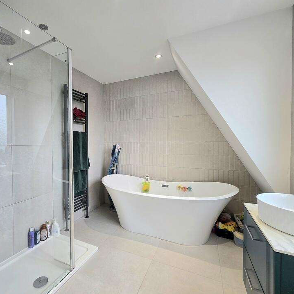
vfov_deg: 87.4
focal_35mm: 16
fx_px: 154
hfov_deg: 86.1
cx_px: 115
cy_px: 144
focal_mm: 2.2
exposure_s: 1/50.3
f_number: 2.2
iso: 64
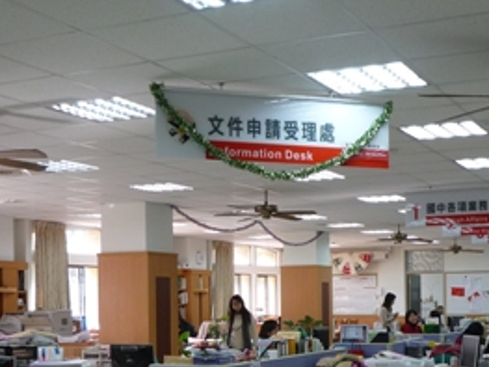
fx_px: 890
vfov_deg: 22.9
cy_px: 298
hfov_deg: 30.7
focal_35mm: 63
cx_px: 255
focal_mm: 4.5
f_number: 2.8
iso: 100
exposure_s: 1/50
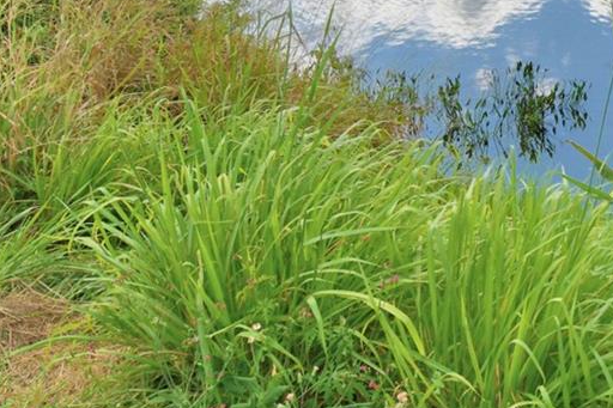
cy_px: -136
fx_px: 851
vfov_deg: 23.5
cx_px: 705
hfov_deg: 33.5
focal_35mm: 50
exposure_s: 1/250
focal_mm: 11
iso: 100
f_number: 13
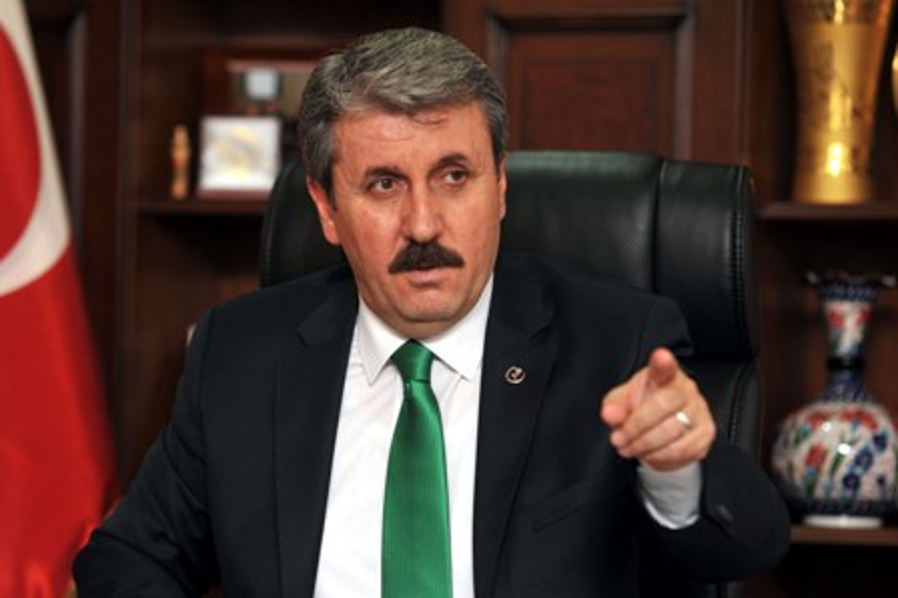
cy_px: 299
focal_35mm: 145
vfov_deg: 9.4
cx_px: 449
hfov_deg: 14.2
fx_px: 3614
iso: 500
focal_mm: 145
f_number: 2.8
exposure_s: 1/125
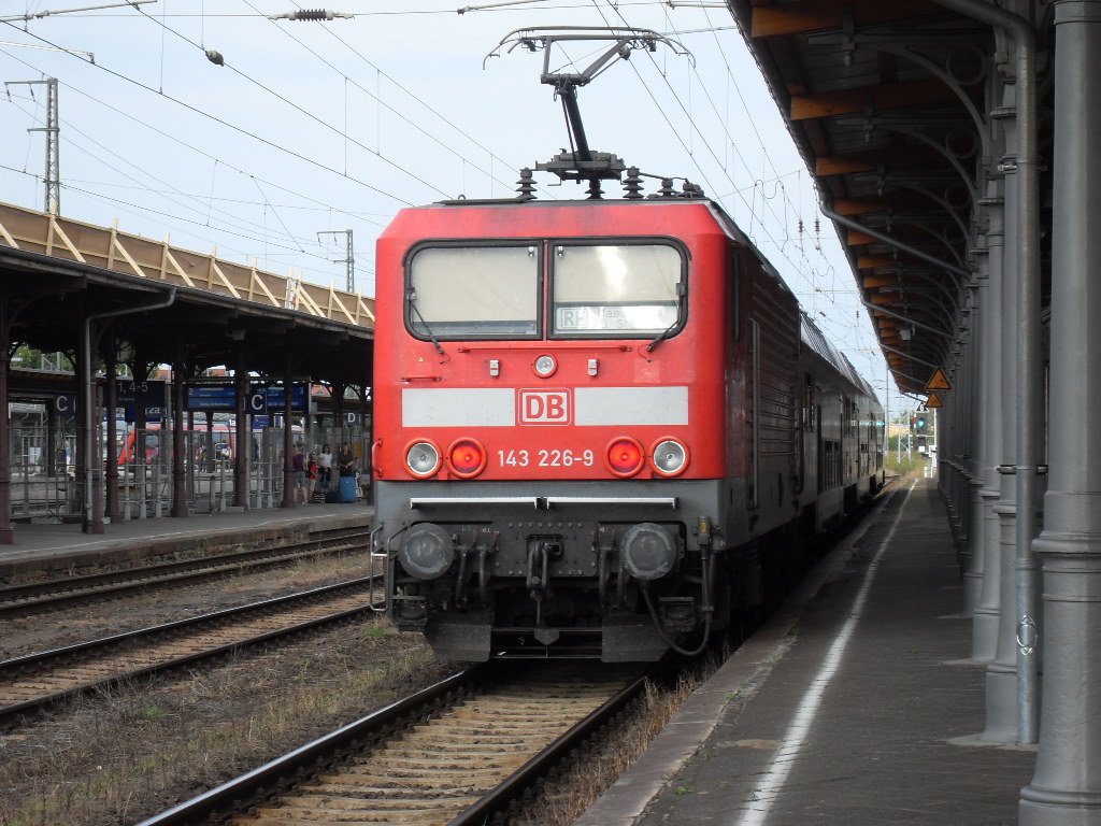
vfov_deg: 14.5
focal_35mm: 102
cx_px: 550
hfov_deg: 19.3
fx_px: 3244
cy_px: 413
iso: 100
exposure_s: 1/180
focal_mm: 18.1
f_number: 5.2
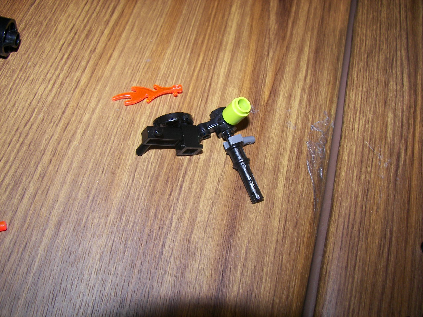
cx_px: 212
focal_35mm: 36
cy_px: 158
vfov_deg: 39.7
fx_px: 440
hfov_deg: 51.4
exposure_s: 1/30
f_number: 2.8
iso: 100
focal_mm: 6
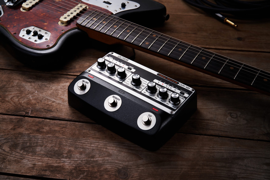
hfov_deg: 39.6
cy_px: 90
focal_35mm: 50
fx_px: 375
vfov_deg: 27.0
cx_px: 135
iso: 100
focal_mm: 50
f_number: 8
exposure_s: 1/60
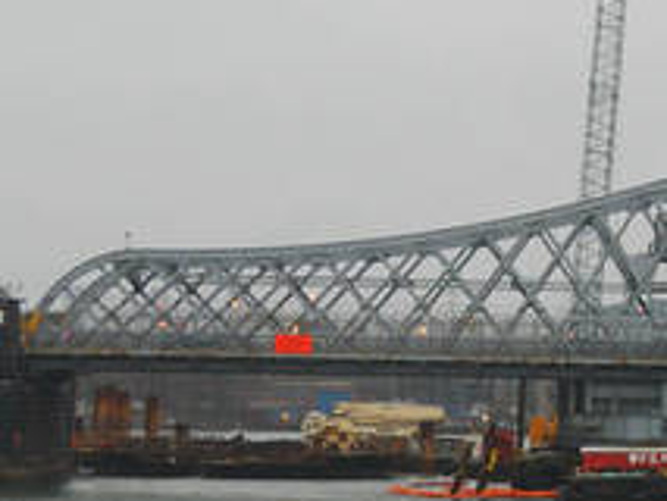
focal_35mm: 161
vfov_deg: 9.2
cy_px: 279
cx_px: 770
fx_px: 3104
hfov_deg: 12.0
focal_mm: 34
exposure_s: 1/200
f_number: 4.2
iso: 250
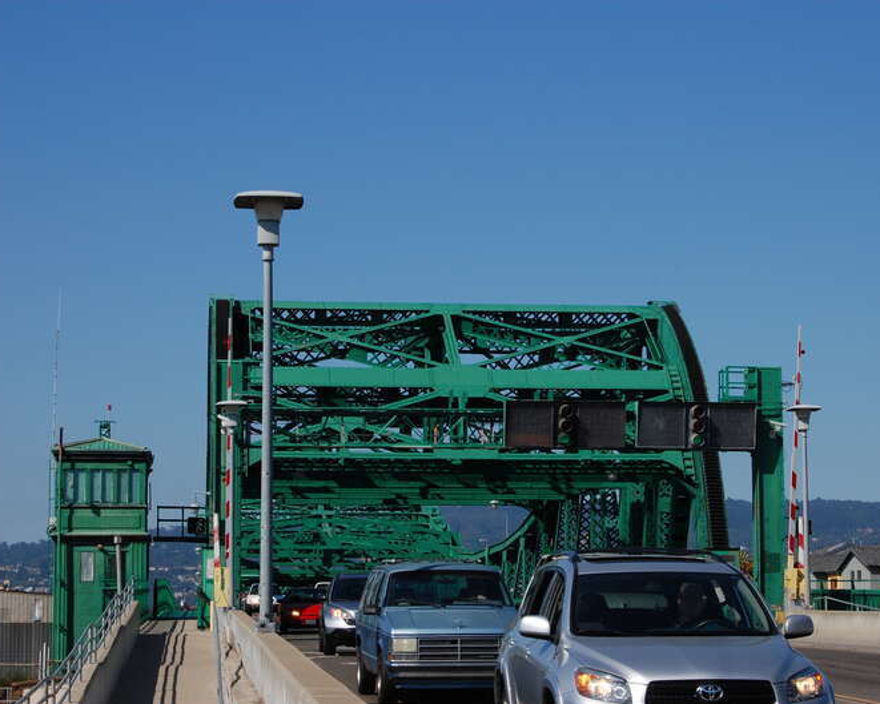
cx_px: 473
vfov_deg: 16.4
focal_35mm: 94
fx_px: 2437
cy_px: 353
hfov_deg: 20.5
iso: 200
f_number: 16
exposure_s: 1/160
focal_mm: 55
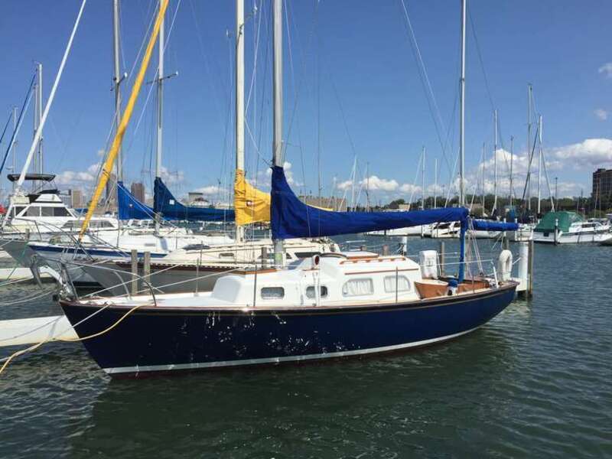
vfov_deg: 48.2
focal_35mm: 29
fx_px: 513
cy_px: 230
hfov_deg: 61.7
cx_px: 306
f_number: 2.2
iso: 32
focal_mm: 4.15
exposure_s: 1/4405
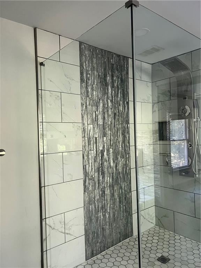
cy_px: 134
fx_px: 201
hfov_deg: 53.1
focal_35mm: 26
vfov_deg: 67.3
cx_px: 100
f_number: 1.5
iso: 320
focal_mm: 5.7
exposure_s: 1/60
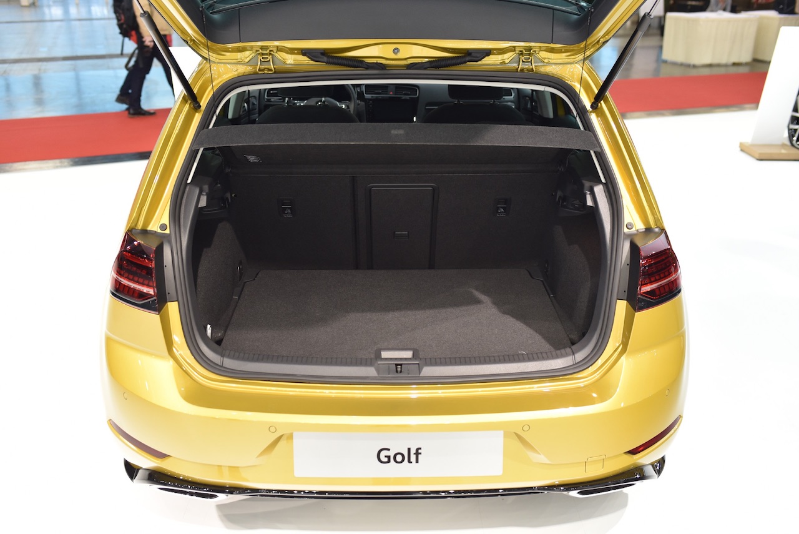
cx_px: 400
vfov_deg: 37.9
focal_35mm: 35
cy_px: 267
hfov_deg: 54.4
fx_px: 777
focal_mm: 35
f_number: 3.5
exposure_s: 1/80
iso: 1000
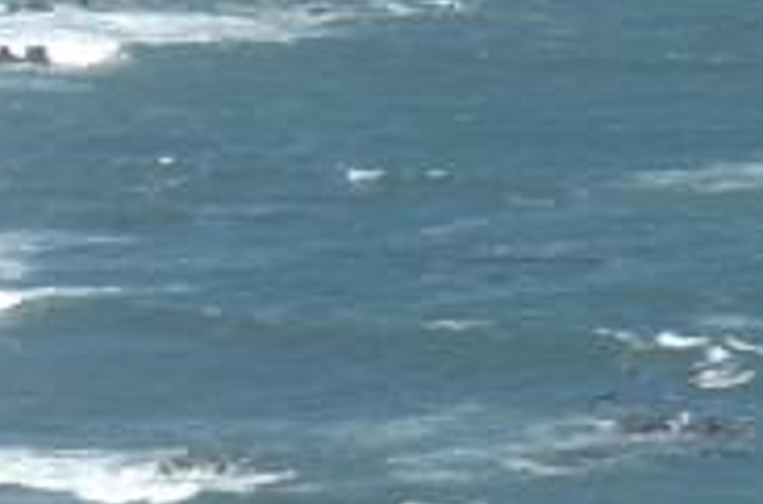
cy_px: -2
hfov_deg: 4.5
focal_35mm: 459
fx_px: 9703
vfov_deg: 3.0
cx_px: -179
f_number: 10
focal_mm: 70
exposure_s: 1/400
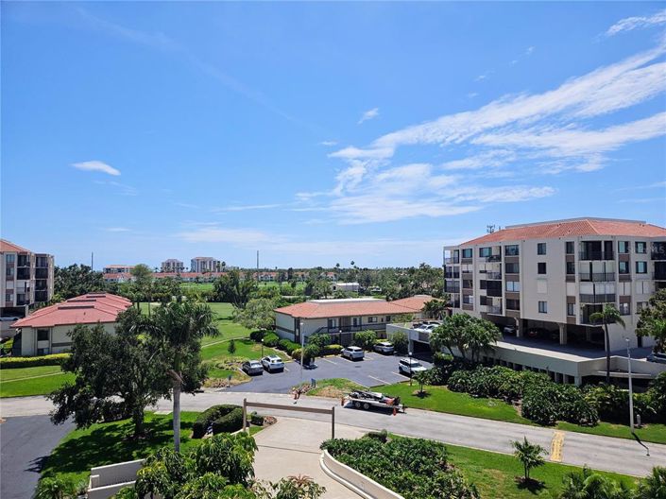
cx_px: 333
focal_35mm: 23
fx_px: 442
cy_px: 250
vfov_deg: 58.8
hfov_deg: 74.0
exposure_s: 1/3483
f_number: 1.8
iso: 25
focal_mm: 5.4
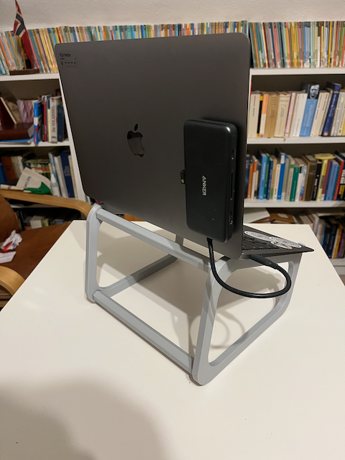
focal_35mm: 26
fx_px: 346
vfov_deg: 67.3
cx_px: 172
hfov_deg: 53.1
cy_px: 230
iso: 400
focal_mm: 5.1
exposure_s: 1/50
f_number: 1.6
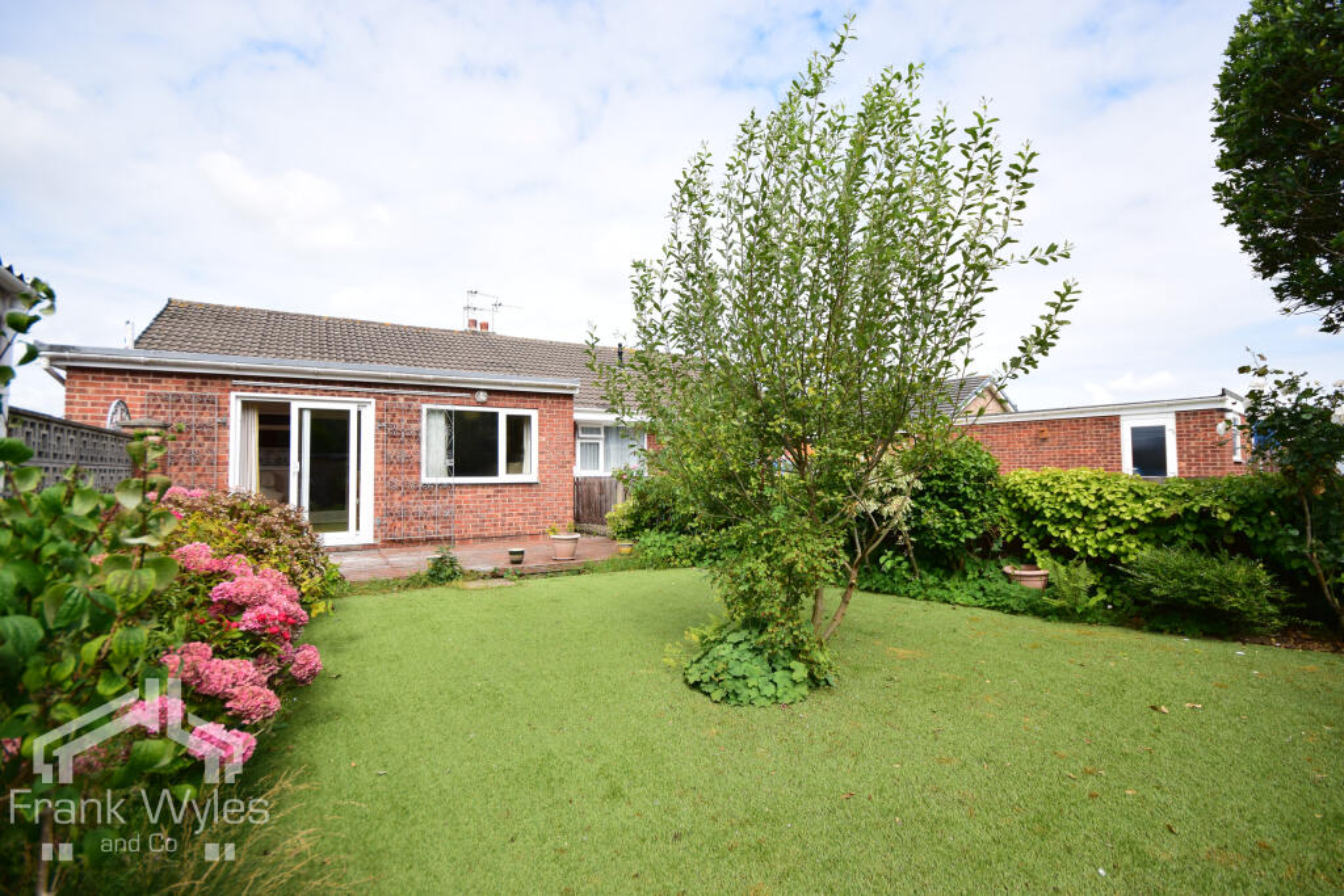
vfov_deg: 72.1
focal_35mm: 16
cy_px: 448
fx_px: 616
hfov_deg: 95.0
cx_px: 672
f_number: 9
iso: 320
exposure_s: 1/500
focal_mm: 11
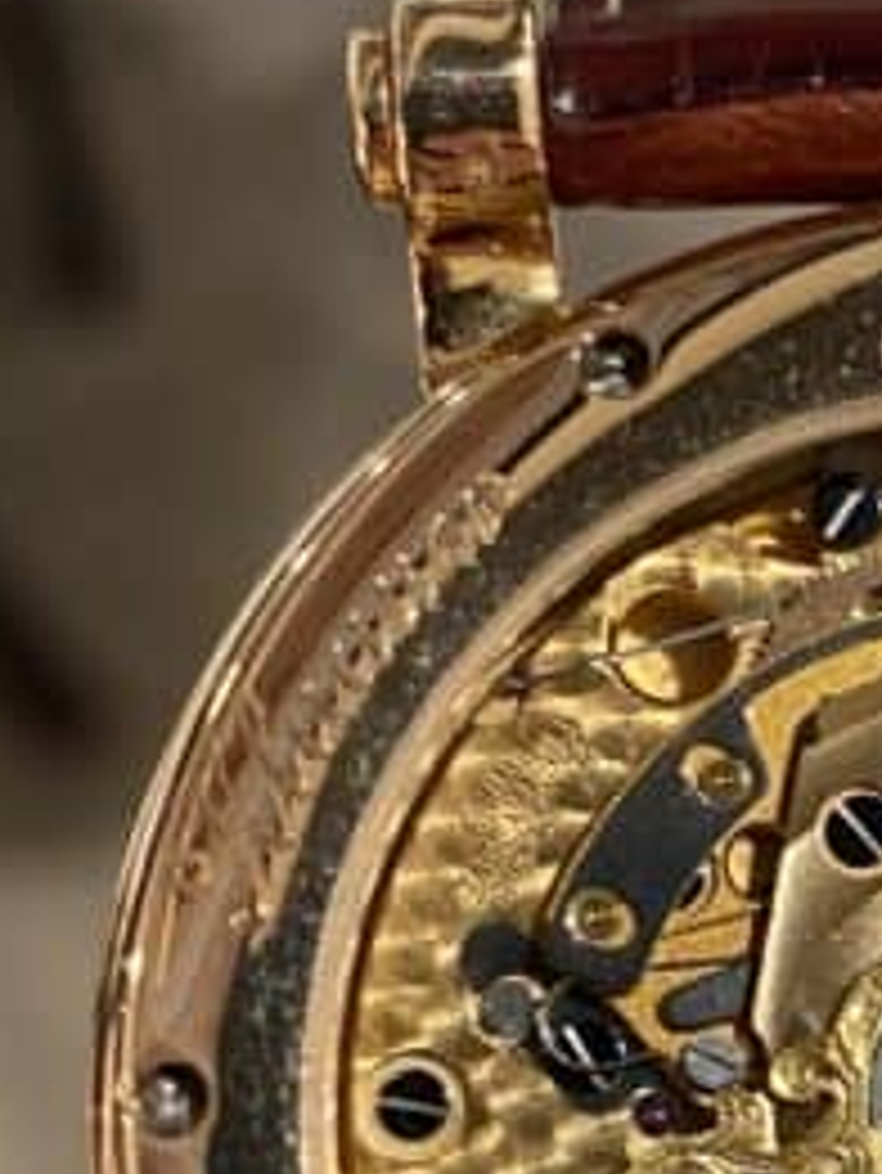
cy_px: 1012
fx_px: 3327
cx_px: 986
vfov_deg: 19.7
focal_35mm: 98
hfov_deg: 14.7
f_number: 1.8
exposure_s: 1/50
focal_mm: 4.25
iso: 100
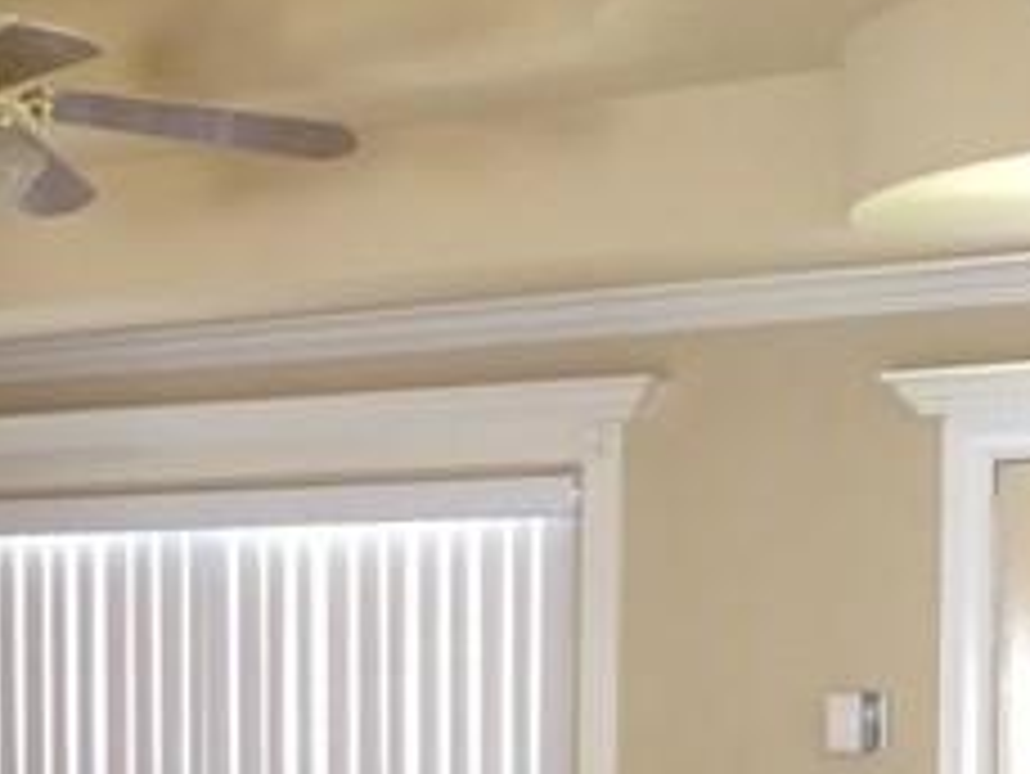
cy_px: 747
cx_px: -18
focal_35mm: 81
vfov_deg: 17.8
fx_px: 2411
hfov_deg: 23.1
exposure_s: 1/10
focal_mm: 4.15
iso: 80
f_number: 2.2
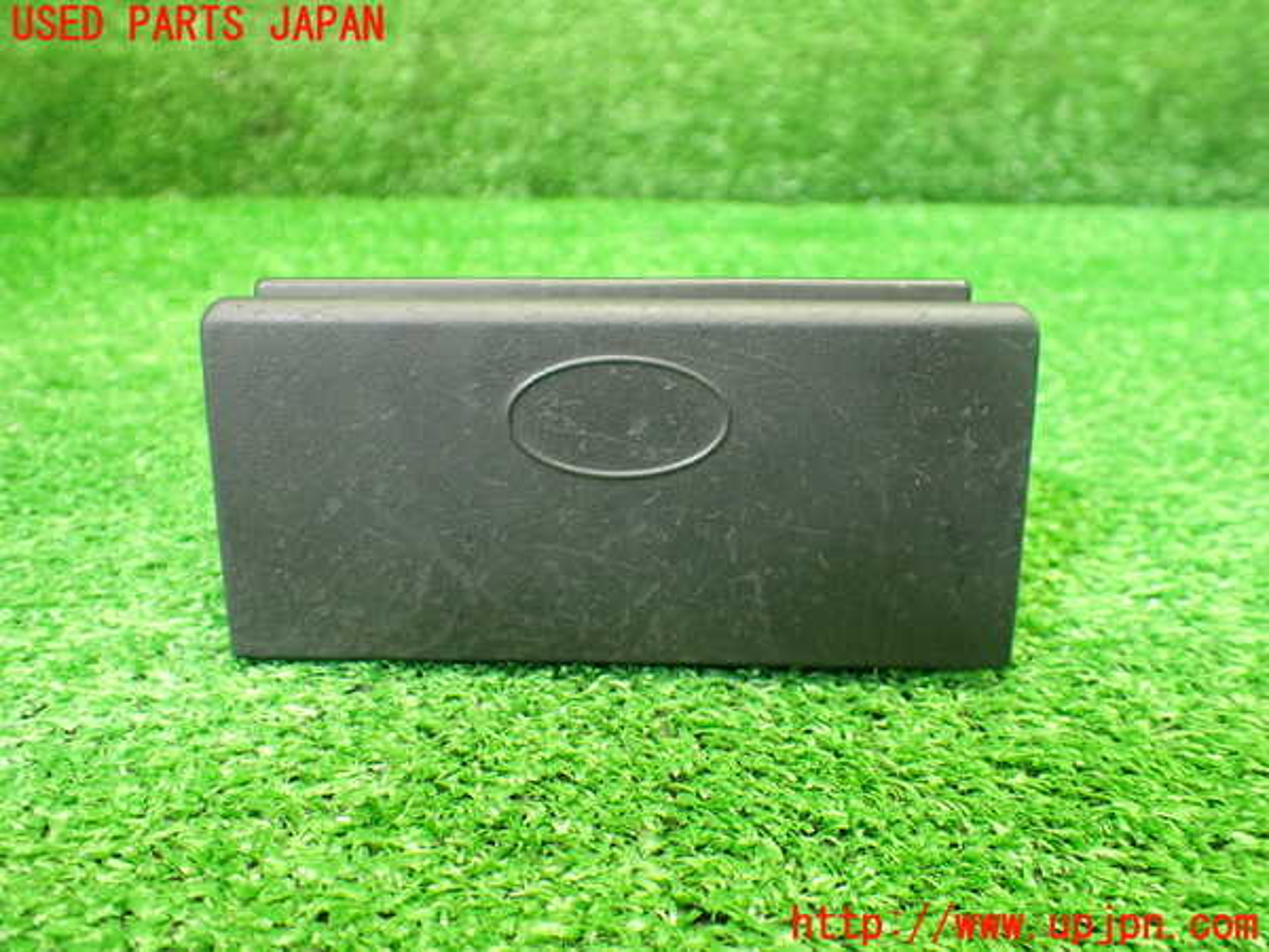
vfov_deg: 46.8
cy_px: 476
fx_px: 1100
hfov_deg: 60.0
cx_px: 634
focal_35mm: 30
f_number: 2.3
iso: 800
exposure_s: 1/50
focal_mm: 5.4
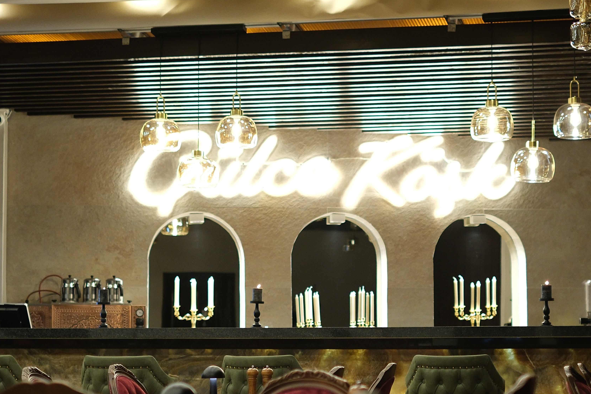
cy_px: 253
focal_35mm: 99
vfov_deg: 13.8
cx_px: 318
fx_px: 1625
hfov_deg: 20.6
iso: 1000
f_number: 1.8
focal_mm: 35
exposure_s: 1/105
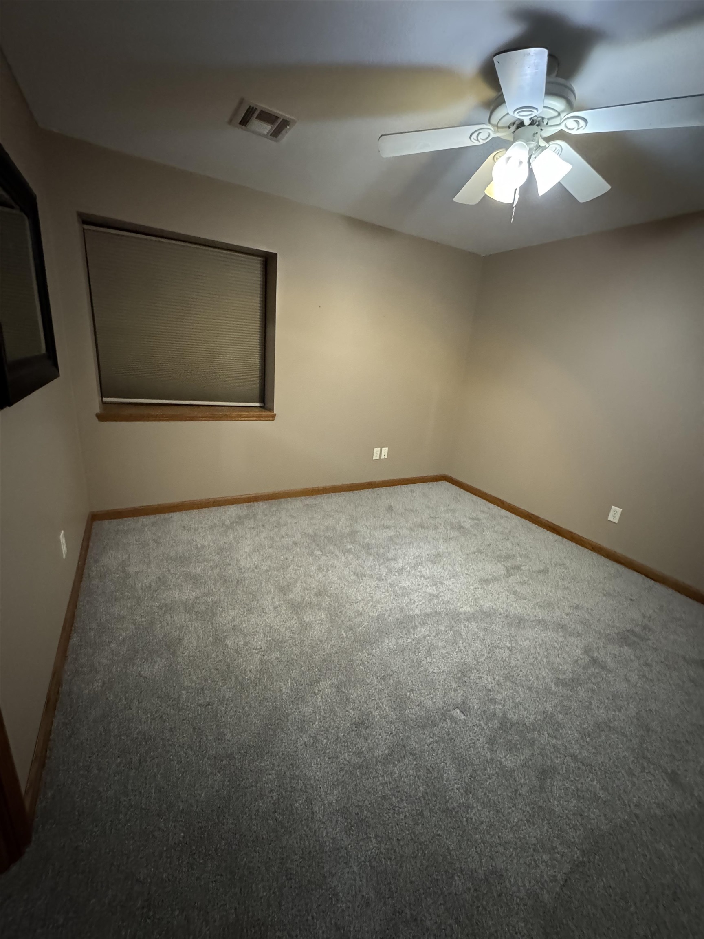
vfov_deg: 102.1
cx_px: 352
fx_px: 380
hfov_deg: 85.7
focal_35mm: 14
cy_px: 470
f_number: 2.2
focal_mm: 2.22
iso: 1250
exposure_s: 1/40
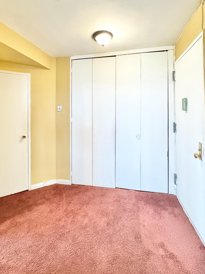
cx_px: 100
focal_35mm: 18
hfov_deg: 71.5
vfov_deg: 86.9
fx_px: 142
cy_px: 112
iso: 1250
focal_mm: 2.22
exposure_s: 1/60
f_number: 2.2
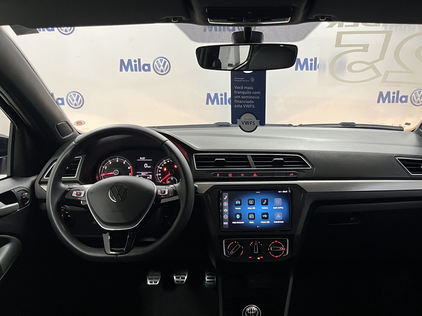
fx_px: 402
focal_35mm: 33
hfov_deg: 55.1
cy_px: 200
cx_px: 247
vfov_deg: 42.6
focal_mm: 5.1
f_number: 1.6
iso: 500
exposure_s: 1/40
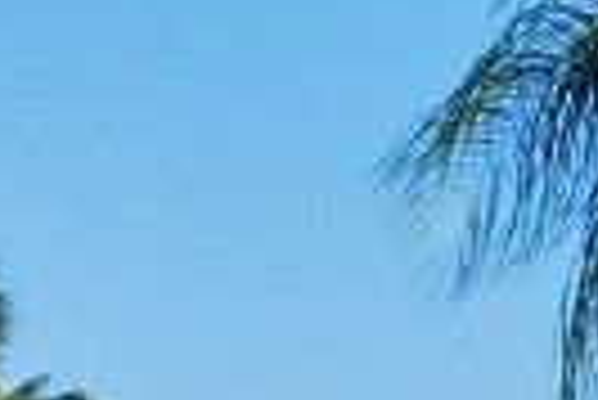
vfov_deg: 6.9
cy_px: 966
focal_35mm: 187
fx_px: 3110
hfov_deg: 9.1
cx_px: 1704
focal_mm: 5.3
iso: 125
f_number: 3.2
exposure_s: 1/1250
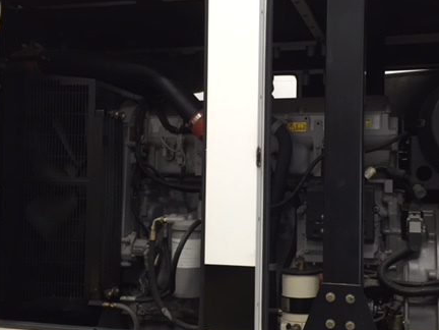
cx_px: 266
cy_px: 176
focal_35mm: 43
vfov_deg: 33.6
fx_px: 545
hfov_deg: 43.6
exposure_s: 1/30
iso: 100
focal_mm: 4.15
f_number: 2.2
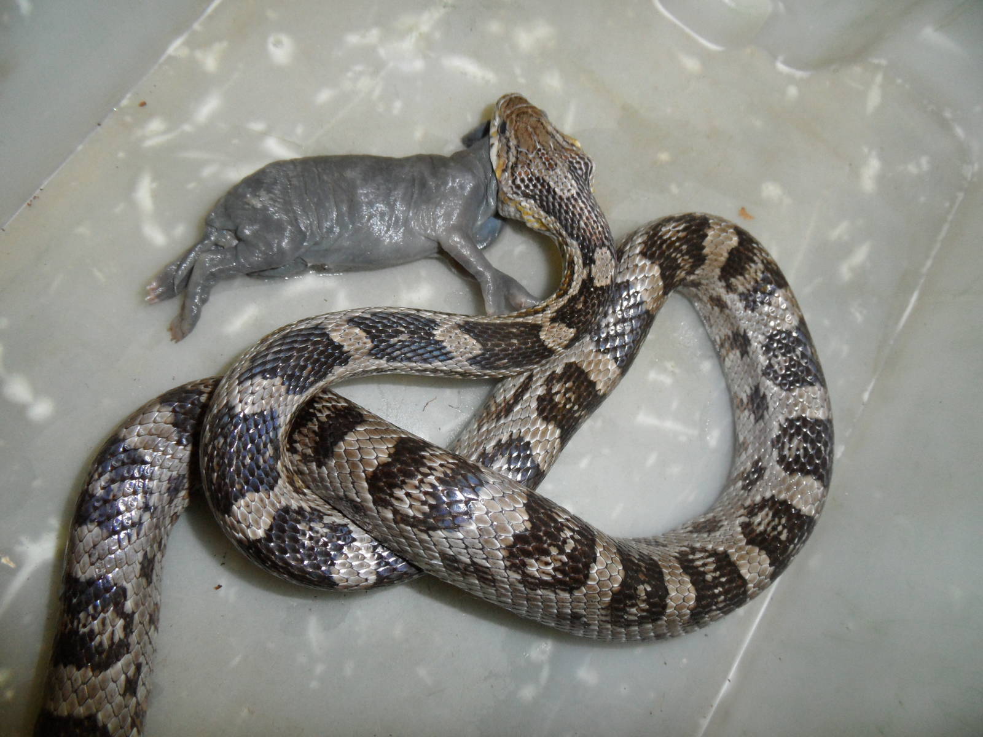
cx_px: 492
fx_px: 682
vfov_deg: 56.8
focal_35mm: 24
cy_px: 368
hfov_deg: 71.6
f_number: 3.2
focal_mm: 3.9
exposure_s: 1/30
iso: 200
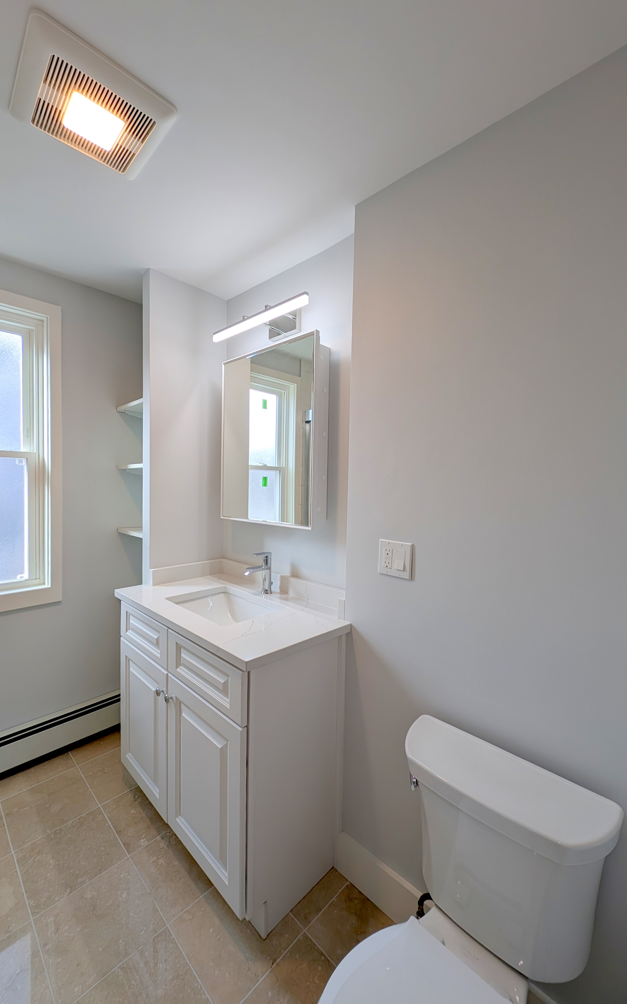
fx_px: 355
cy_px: 498
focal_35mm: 13
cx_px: 291
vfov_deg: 109.4
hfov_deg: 82.7
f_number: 1.95
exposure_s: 1/144
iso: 41
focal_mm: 2.23
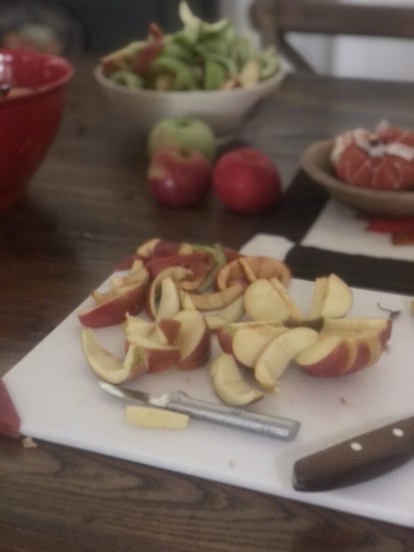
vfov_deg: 33.8
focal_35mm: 57
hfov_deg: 25.7
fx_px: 909
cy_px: 276
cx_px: 207
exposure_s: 1/30
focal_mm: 6.6
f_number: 2.8
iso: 1250
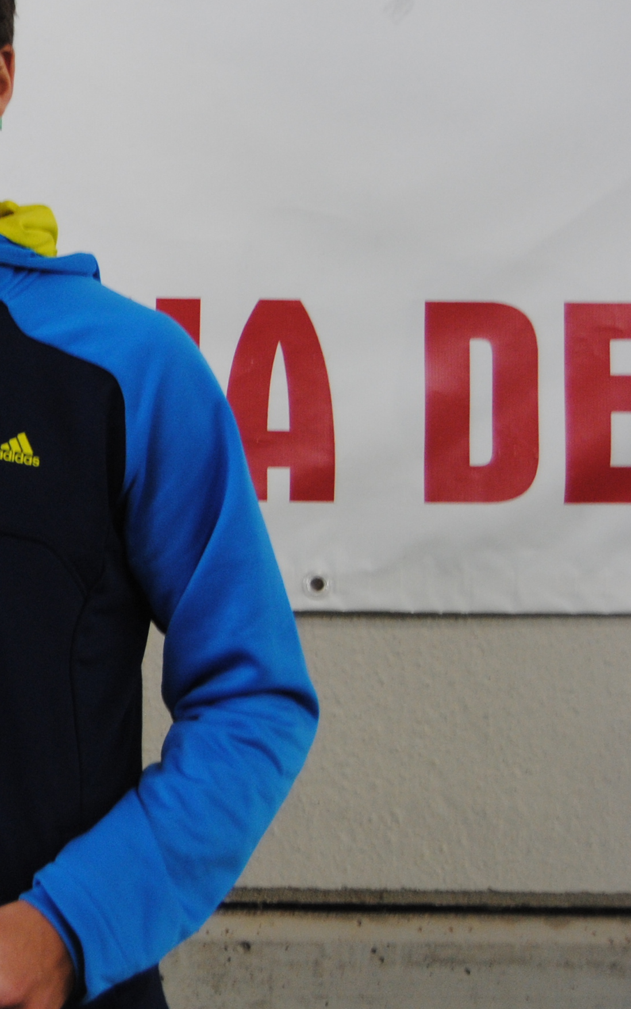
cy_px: 453
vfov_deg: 17.7
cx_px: -449
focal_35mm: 118
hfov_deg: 10.5
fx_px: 3249
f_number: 4.5
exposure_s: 1/30
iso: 360
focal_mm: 35
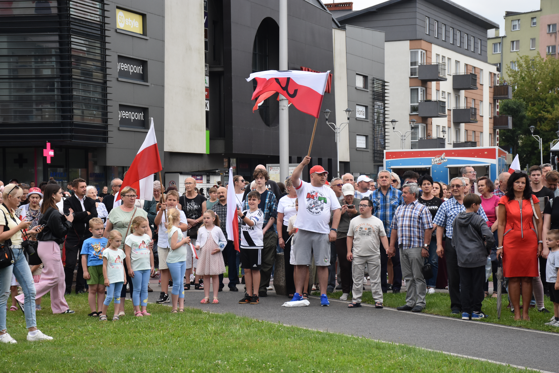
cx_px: 280
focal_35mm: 90
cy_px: 186
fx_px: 1397
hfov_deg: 22.6
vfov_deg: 15.2
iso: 800
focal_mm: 60
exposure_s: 1/800
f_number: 7.1
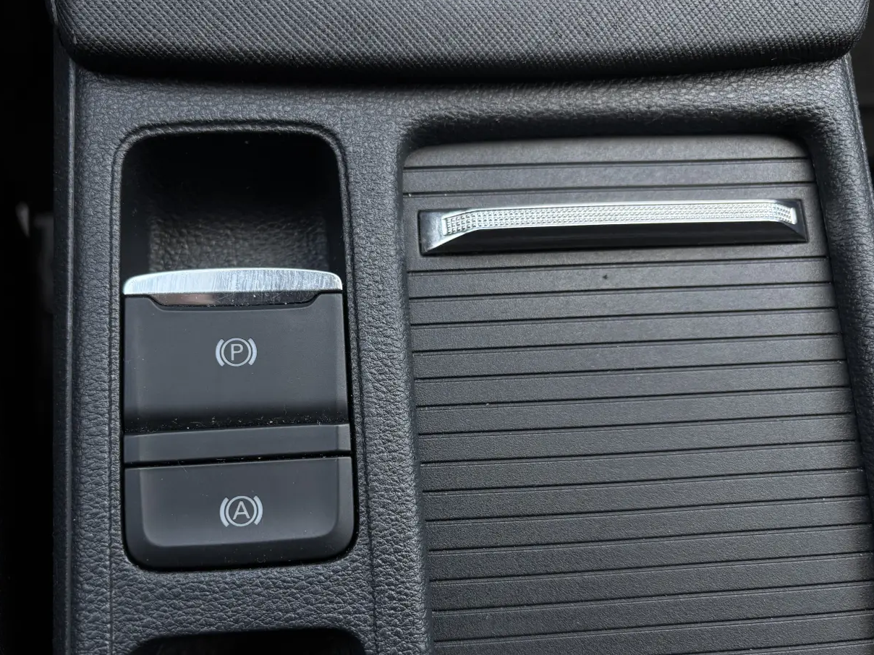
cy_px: 374
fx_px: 783
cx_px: 362
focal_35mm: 31
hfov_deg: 58.0
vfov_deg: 45.3
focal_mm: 5.96
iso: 80
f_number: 1.6
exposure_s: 1/121
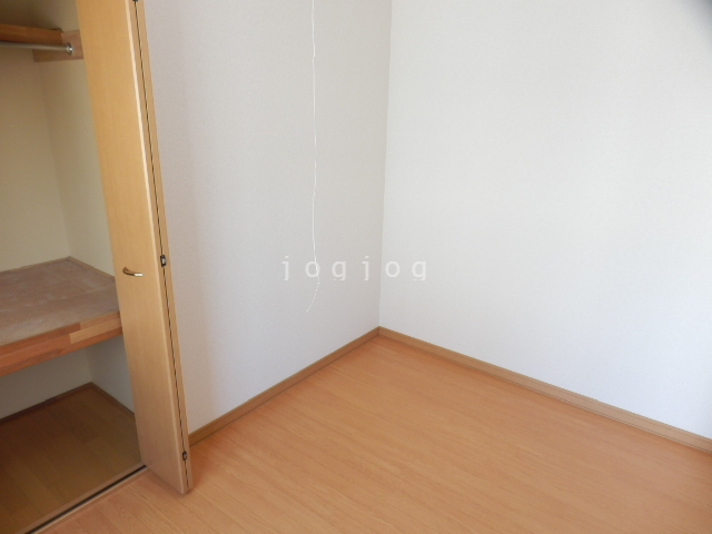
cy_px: 267
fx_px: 494
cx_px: 356
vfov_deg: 56.8
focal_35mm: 24
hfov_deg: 71.6
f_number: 3
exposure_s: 1/30
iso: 100
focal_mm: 4.2
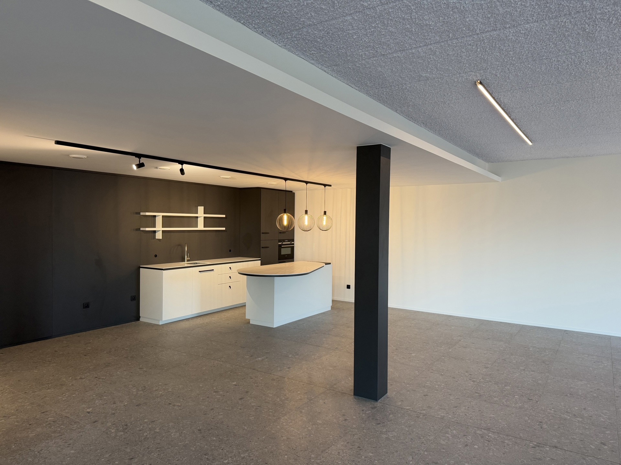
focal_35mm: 24
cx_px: 310
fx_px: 431
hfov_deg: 71.6
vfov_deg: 56.8
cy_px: 232
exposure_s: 1/50
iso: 160
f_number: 1.78
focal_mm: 6.76
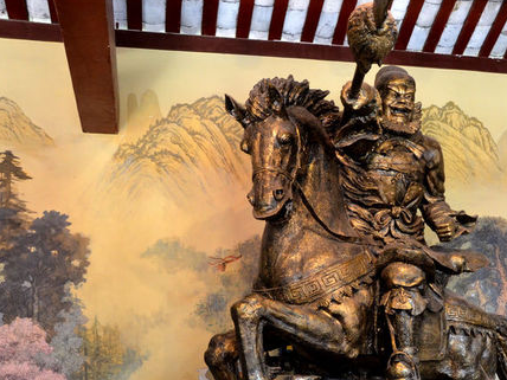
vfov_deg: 28.4
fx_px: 744
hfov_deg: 36.4
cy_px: 265
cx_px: 405
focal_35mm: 51
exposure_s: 1/2.5
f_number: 11
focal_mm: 21
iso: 1600
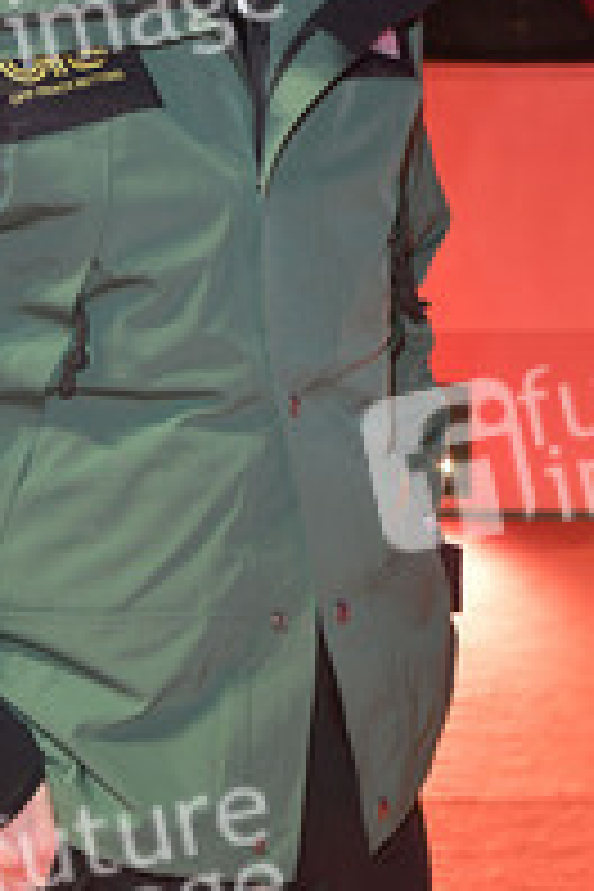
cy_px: 220
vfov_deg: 20.9
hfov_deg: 14.1
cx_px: 184
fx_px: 2401
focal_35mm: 97
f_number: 6.3
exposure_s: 1/250
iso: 2000
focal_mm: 48
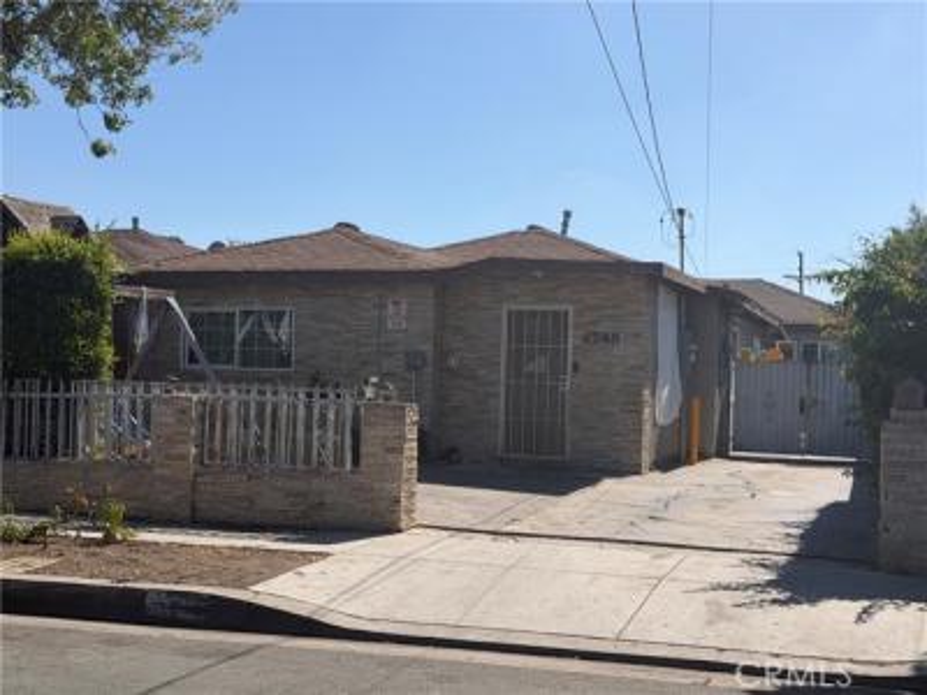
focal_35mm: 48
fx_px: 1285
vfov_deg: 30.3
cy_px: 348
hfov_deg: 39.7
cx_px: 464
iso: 64
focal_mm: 6.76
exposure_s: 1/7143
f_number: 1.78
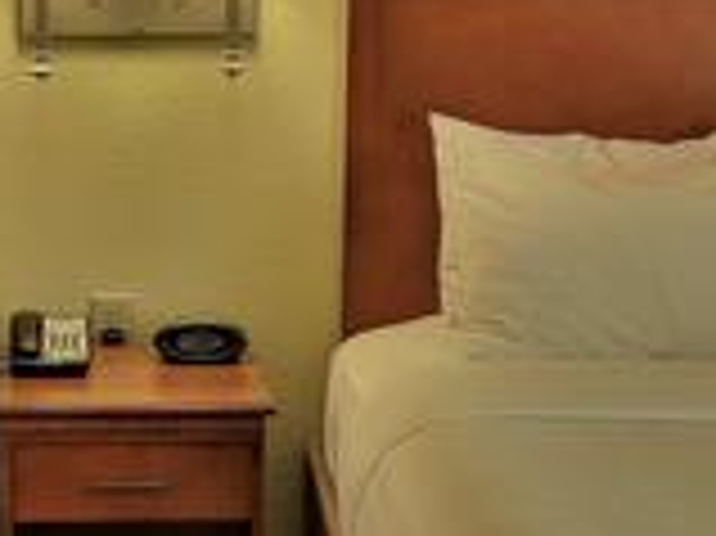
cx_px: 133
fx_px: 2170
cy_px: 234
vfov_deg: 14.1
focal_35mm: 105
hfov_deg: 18.5
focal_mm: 4.44
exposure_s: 1/125
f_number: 1.8
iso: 55
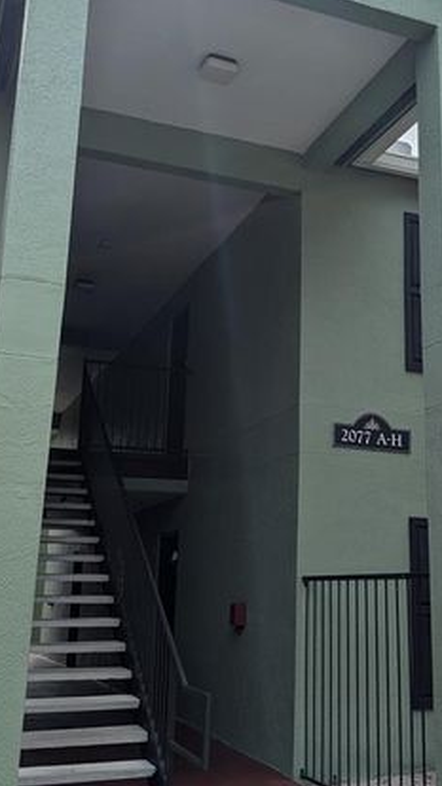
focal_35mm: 42
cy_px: 355
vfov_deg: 48.3
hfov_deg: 28.2
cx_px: 298
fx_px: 875
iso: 20
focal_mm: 6.9
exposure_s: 1/2336
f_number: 1.68
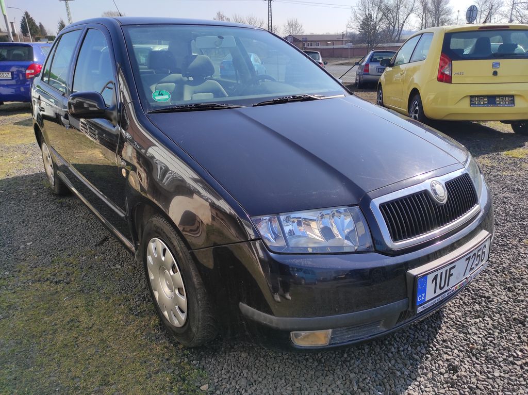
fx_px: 381
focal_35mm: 25
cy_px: 198
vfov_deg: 54.8
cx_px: 264
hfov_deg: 69.4
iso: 100
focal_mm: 5.43
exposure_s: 1/2225
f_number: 1.89
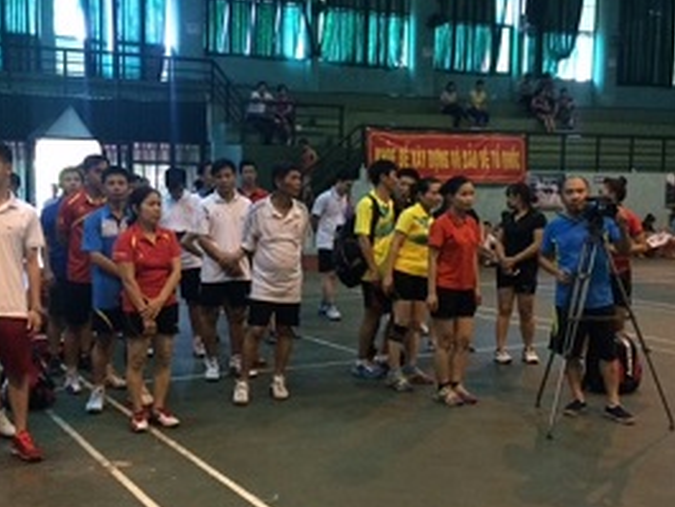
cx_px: 283
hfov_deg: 41.1
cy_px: 279
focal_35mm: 46
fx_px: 897
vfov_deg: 31.5
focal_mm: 4.15
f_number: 2.2
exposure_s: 1/30
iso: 250
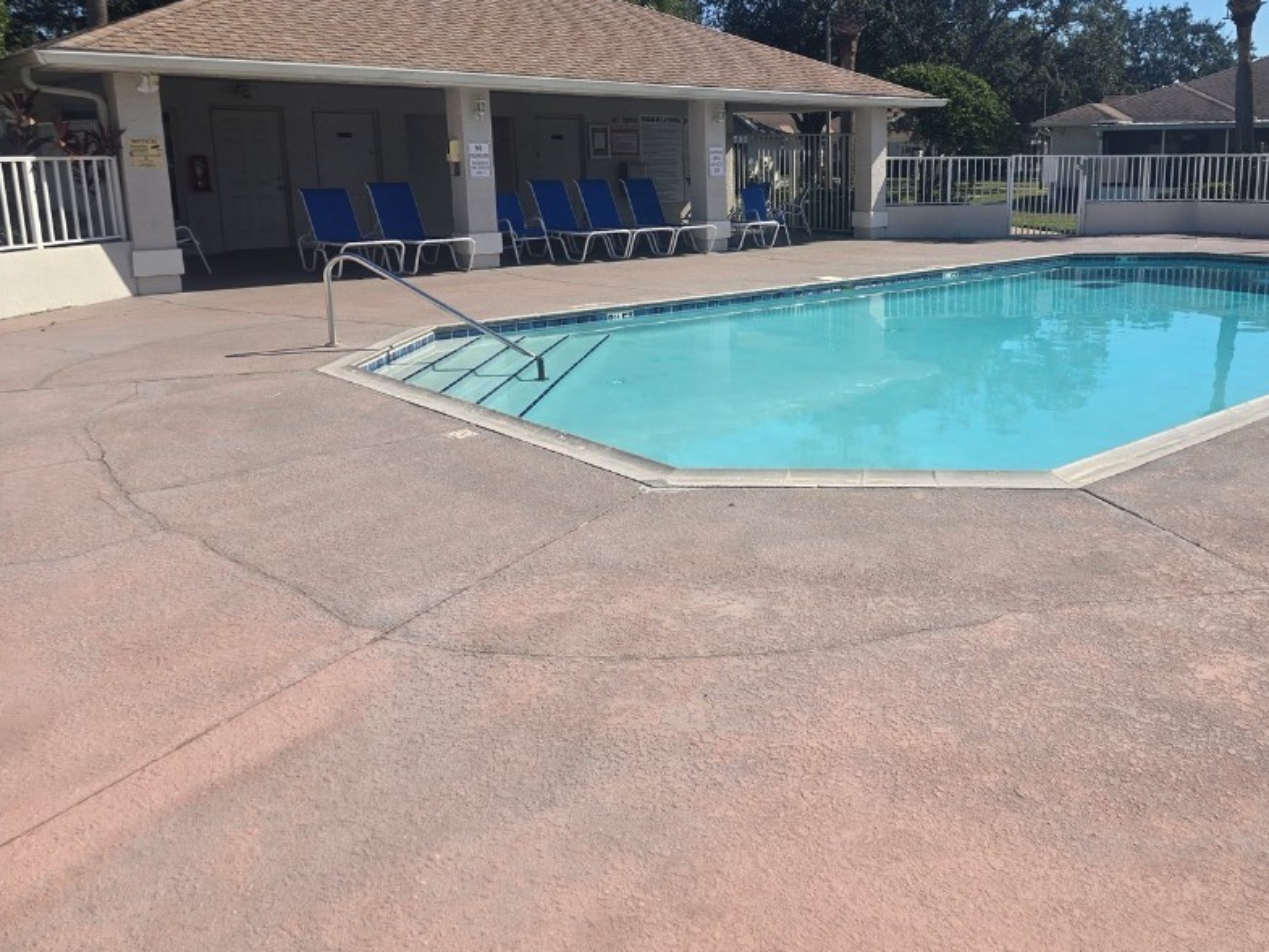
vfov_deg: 46.5
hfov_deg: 58.9
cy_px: 377
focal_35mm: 30
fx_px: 1100
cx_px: 824
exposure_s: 1/1038
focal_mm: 6.3
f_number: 1.7
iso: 12
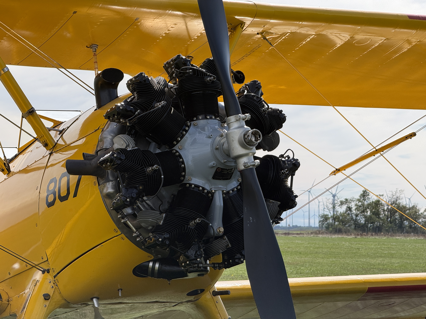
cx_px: 213
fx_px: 1477
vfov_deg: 12.3
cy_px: 160
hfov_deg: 16.4
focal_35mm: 120
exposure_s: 1/1422
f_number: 2.8
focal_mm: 15.66
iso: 50
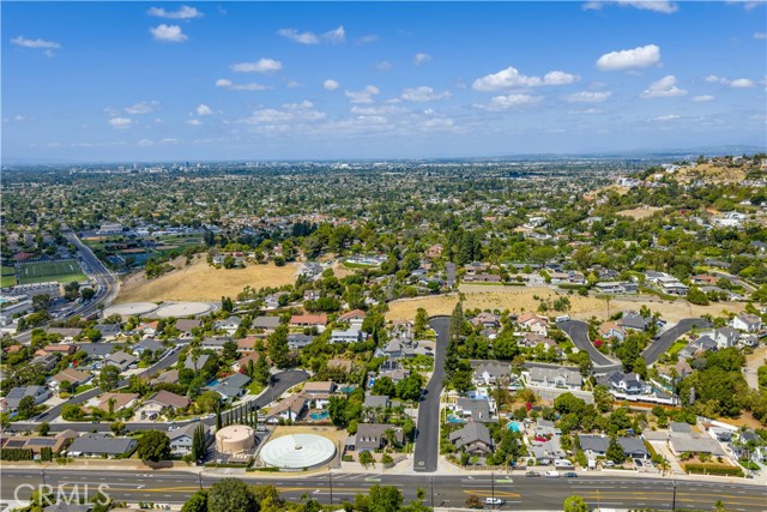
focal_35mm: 28
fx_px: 597
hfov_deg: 65.5
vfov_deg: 46.4
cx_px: 384
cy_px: 256
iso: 125
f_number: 2.8
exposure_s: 1/4000
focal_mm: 14.45
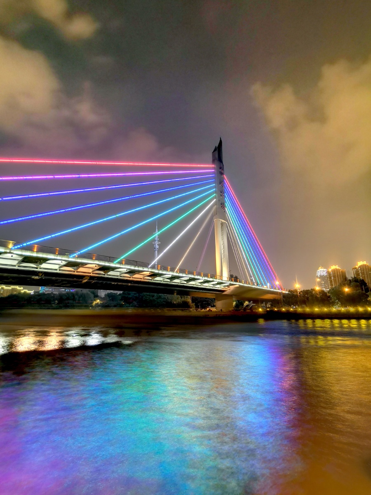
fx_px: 243
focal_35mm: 17
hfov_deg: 74.7
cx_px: 186
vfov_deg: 91.0
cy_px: 248
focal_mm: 2.23
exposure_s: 13.8
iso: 100
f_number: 2.2
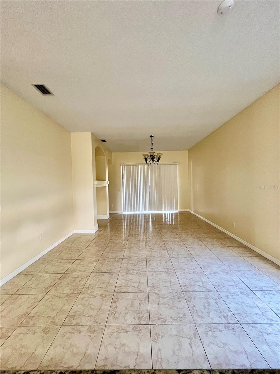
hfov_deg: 89.9
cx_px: 140
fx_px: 140
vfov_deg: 106.2
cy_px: 187
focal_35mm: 13
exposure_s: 1/60
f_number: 1.8
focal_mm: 1.57
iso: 250
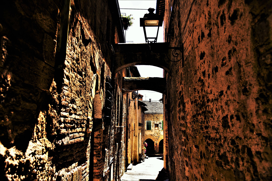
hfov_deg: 58.7
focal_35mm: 32
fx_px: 242
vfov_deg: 41.1
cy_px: 90
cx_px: 136
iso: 64
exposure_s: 1/200
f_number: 4.5
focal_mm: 32
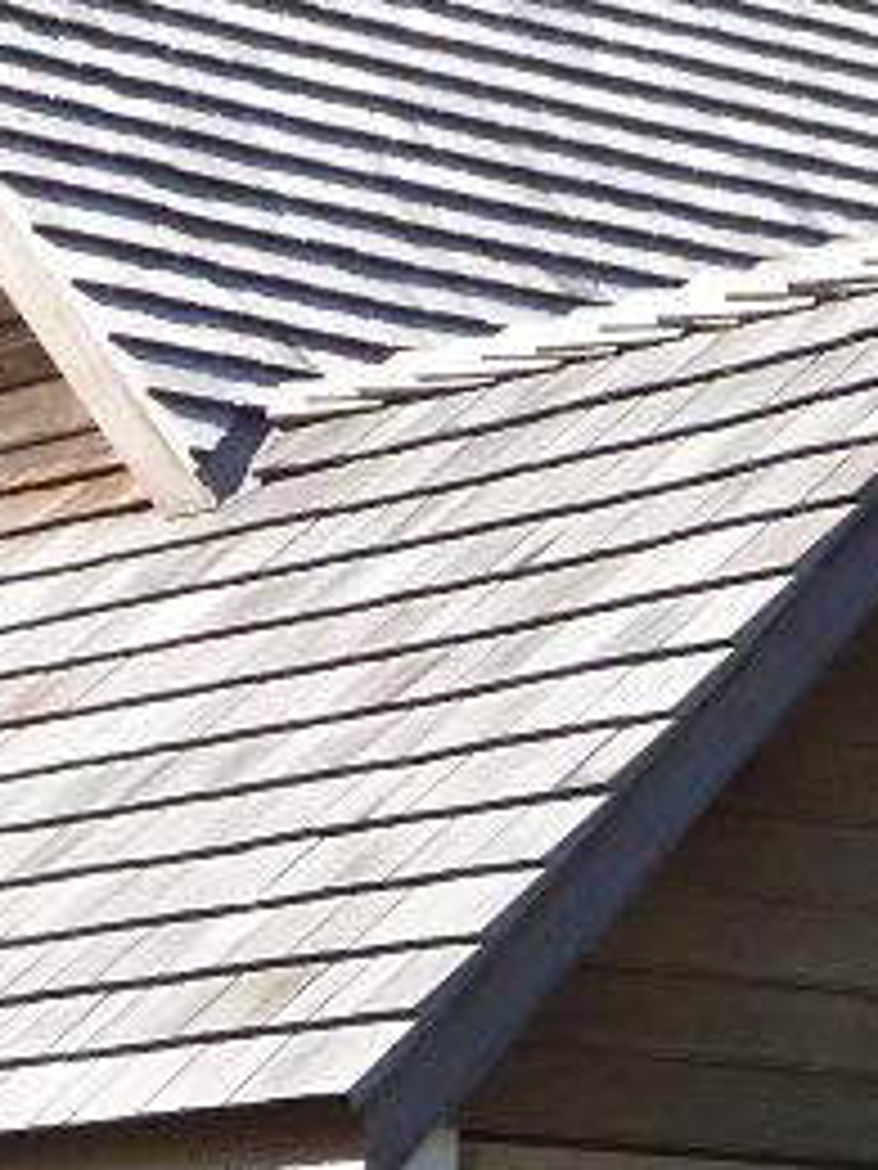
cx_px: 617
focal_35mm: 188
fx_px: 6358
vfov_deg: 10.5
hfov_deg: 7.9
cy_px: 1084
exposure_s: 1/500
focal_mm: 5.97
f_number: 3.4
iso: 100
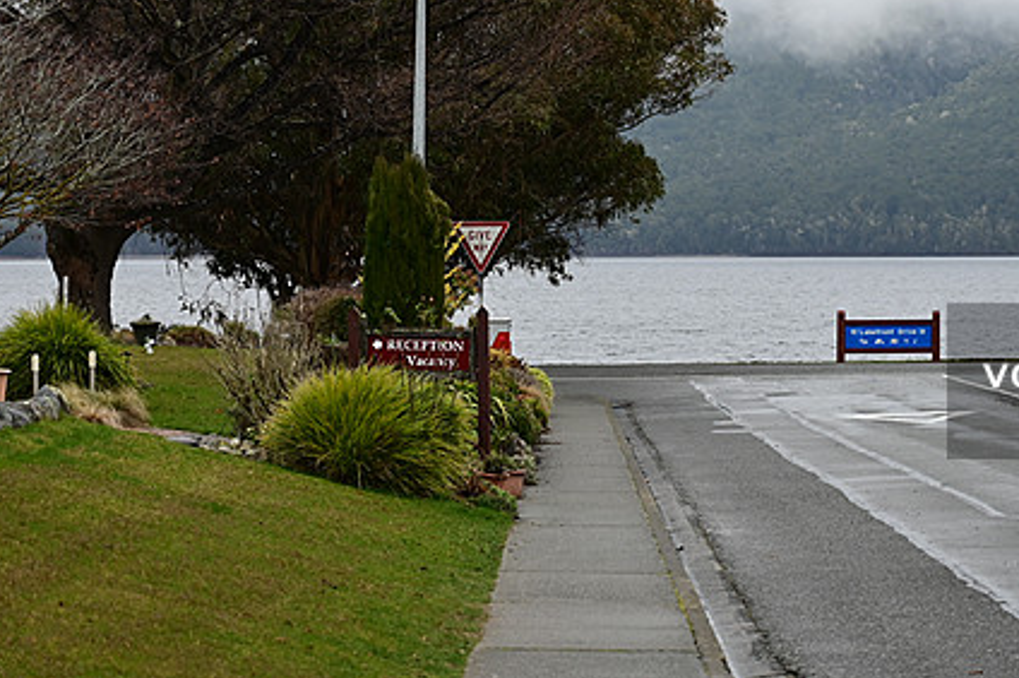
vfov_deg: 10.3
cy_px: 84
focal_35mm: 132
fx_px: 3733
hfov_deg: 15.5
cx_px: 522
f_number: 4
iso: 200
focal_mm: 70
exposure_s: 1/100
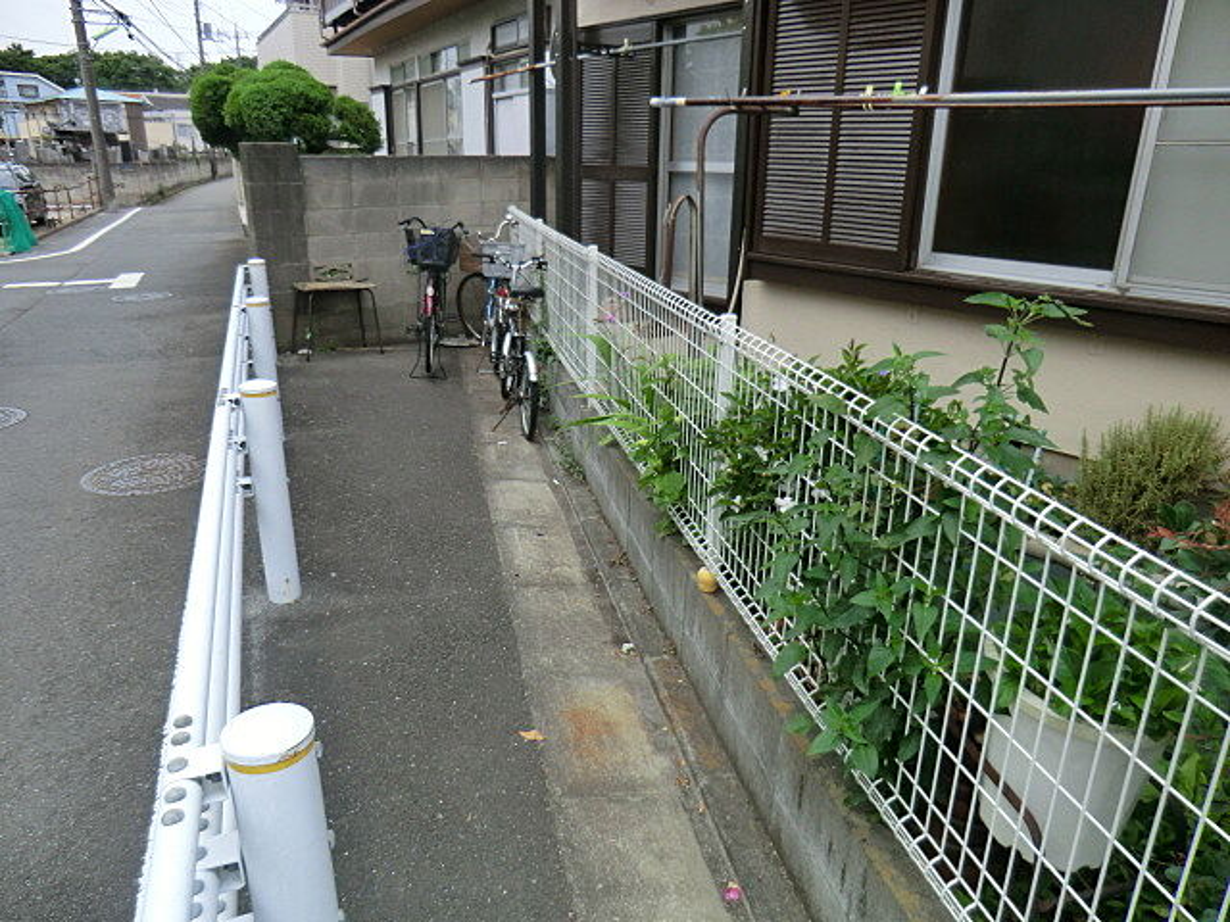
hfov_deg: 71.6
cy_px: 461
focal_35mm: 24
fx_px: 853
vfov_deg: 56.8
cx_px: 615
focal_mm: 4.3
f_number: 3.2
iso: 80
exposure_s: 1/500
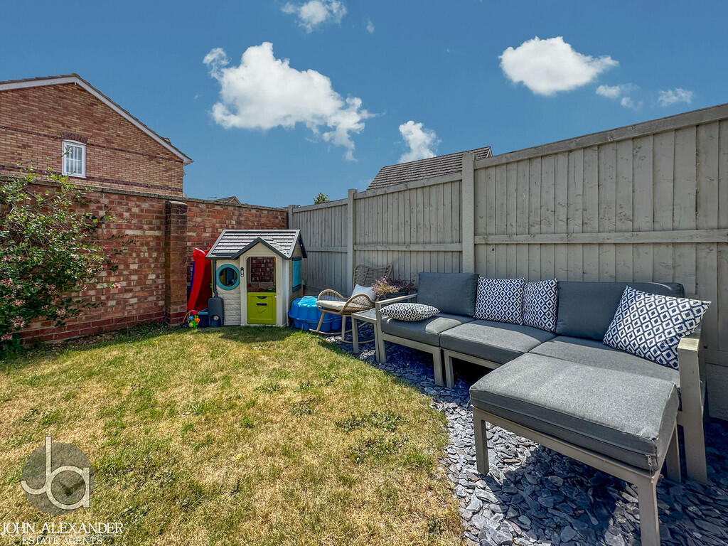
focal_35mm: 14
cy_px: 273
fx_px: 294
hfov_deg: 102.1
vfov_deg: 85.7
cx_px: 364
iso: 50
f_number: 2.2
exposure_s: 1/1600
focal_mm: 2.22
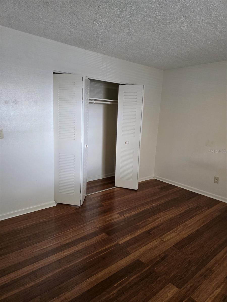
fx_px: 201
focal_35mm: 23
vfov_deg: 73.9
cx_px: 114
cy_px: 151
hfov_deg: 58.9
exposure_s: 1/120
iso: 500
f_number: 1.7
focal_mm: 6.3
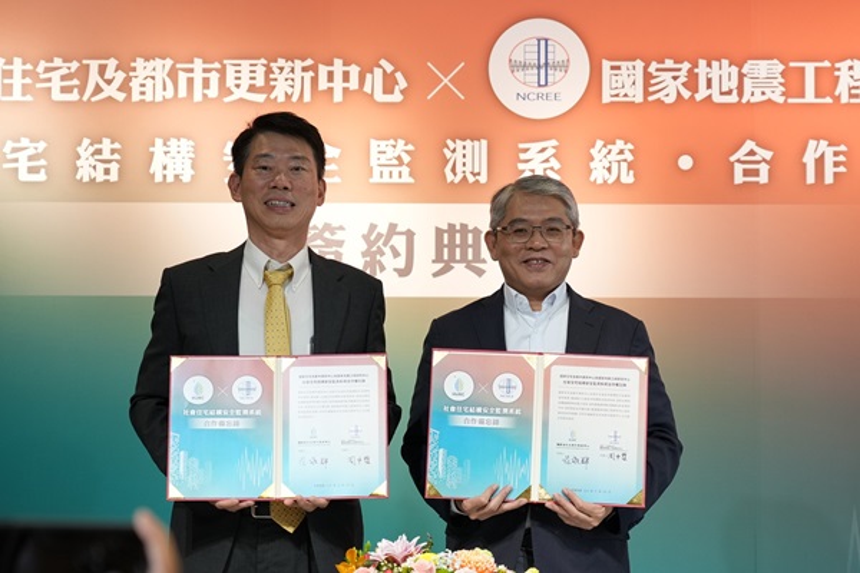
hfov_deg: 21.0
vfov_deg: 14.1
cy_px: 286
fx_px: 2317
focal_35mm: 97
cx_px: 430
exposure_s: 1/125
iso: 800
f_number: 4
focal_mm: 65
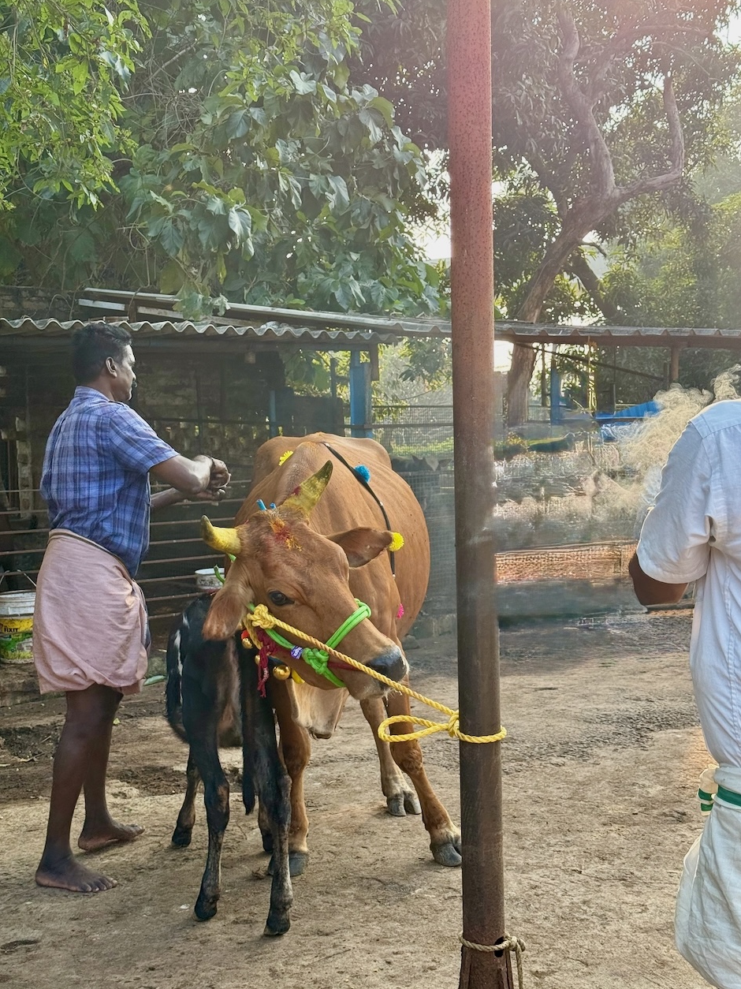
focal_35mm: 49
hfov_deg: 29.7
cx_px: 377
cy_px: 494
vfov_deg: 38.9
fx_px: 1399
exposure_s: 1/669
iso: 80
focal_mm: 6.76
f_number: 1.78
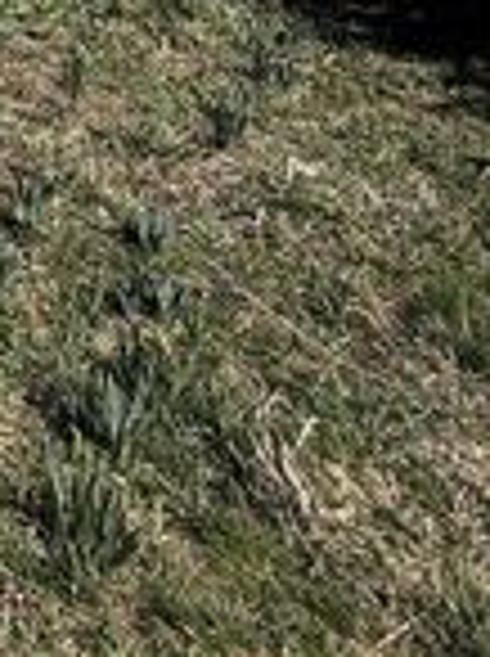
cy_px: -515
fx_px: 1211
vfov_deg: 21.0
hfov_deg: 15.3
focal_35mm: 64
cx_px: -629
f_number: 2.2
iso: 25
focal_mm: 2.22
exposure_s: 1/770
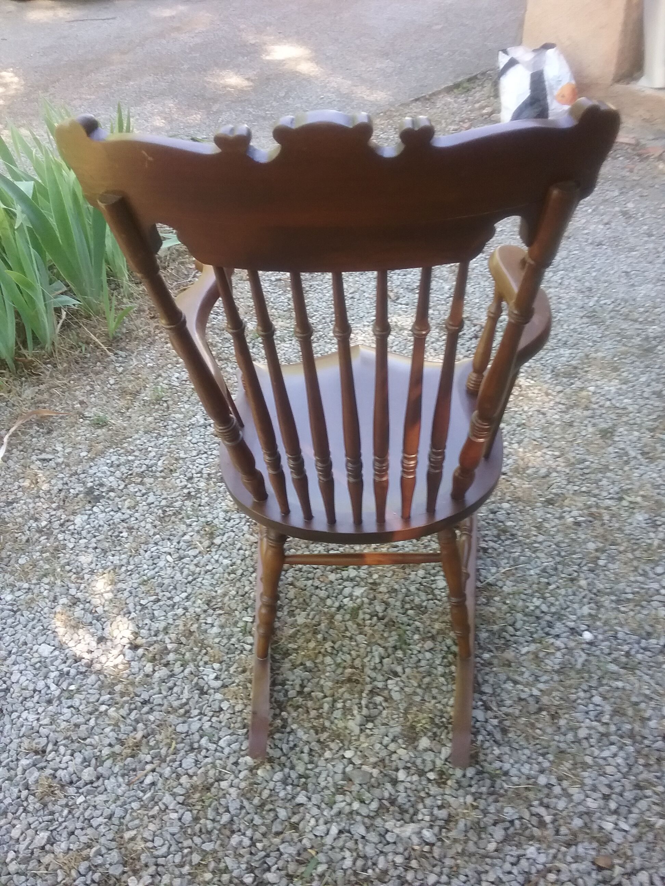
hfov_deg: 45.4
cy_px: 443
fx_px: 794
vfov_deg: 58.4
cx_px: 332
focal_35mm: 31
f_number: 2.2
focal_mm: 3.3
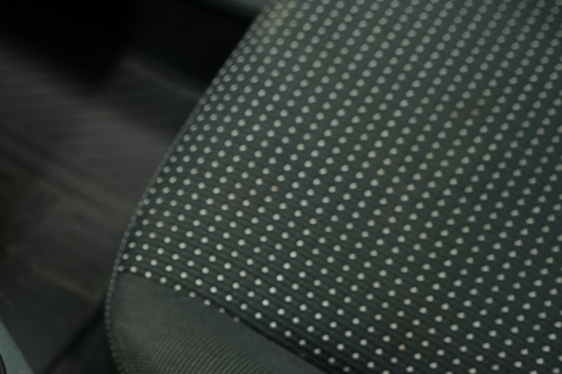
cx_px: -163
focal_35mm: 76
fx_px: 1186
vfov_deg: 17.5
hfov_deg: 23.6
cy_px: 378
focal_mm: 28
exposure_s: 1/10
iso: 1000
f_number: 5.6
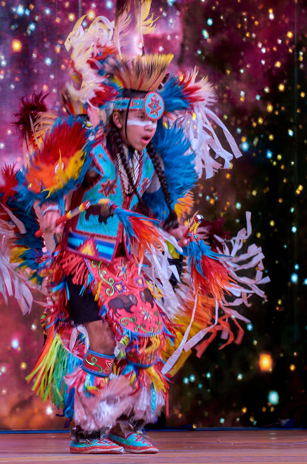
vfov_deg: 10.2
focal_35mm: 202
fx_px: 2595
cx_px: 146
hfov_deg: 6.8
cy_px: 223
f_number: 8
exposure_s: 1/125
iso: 2000
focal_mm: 120
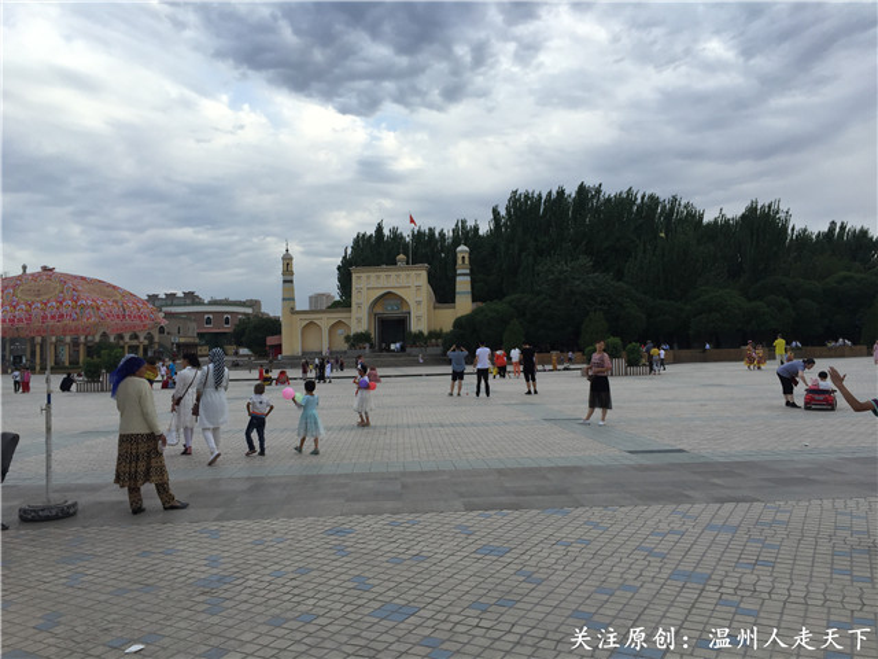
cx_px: 439
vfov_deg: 48.2
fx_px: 736
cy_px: 330
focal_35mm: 29
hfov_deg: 61.7
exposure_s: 1/670
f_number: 2.2
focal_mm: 4.15
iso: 32
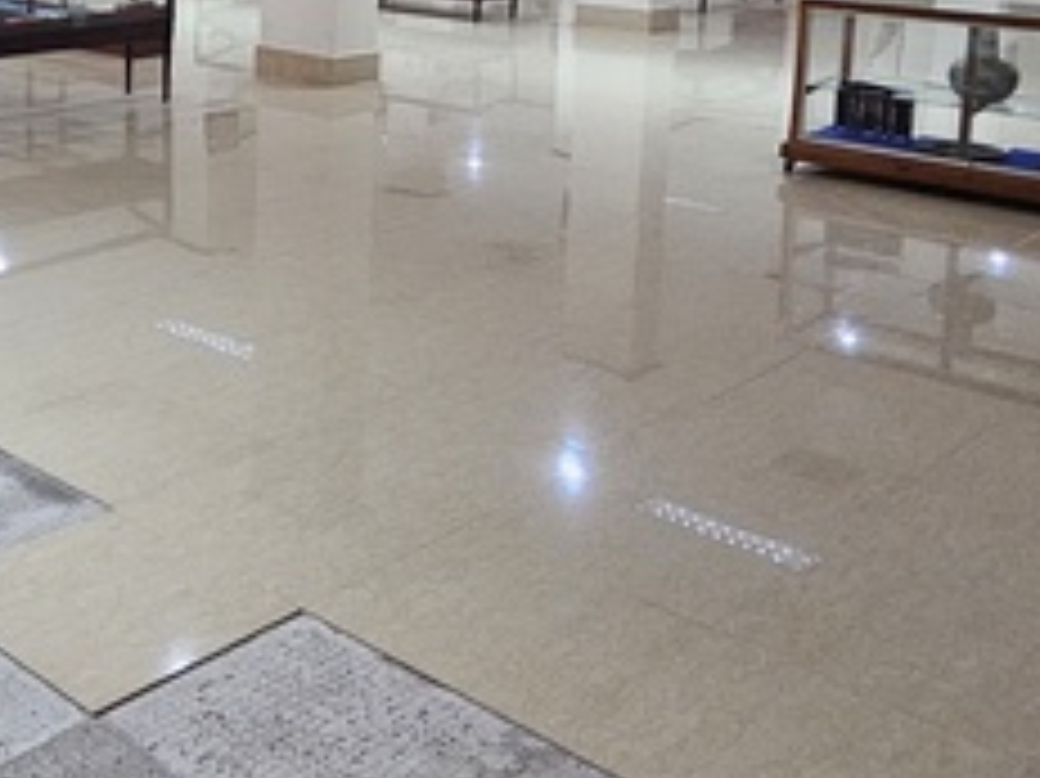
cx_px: 50
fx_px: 1351
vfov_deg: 30.4
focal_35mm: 45
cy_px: 45
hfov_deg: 38.3
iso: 400
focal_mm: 2.2
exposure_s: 1/33.3
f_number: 2.2
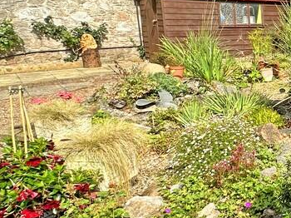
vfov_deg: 34.7
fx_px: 344
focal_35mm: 41
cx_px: 399
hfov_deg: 31.8
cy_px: 70
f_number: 2.2
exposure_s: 1/779
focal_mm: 2.22
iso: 40
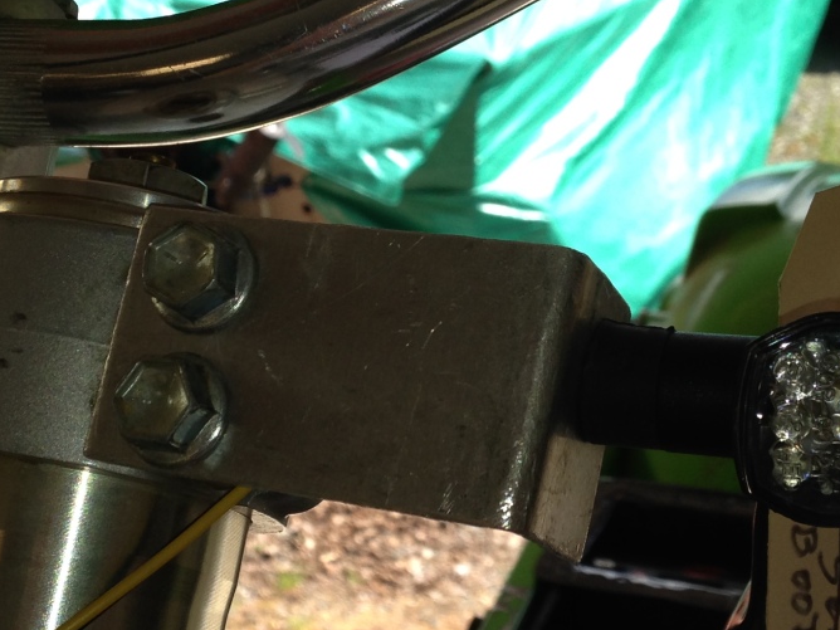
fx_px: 1917
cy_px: 350
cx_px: 392
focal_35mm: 79
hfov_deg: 24.7
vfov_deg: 18.7
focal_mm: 4.12
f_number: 2.4
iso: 50
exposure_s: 1/338
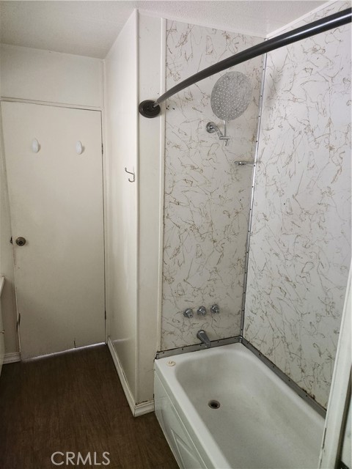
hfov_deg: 58.9
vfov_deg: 73.9
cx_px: 176
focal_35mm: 23
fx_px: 312
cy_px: 234
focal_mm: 5.4
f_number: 1.8
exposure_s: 1/120
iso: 640
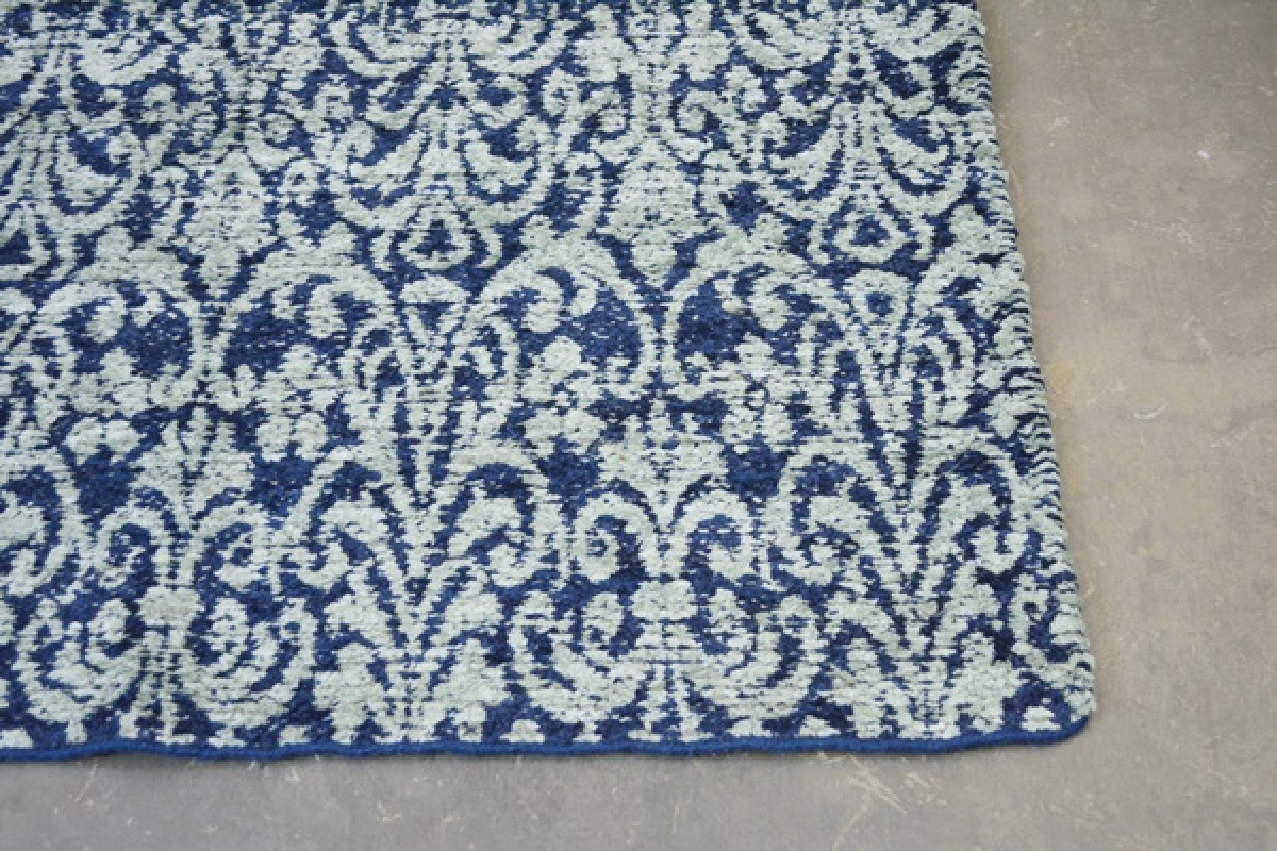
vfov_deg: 26.5
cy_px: 426
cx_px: 638
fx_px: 1809
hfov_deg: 38.9
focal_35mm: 51
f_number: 5
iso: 720
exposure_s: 1/60
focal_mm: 34
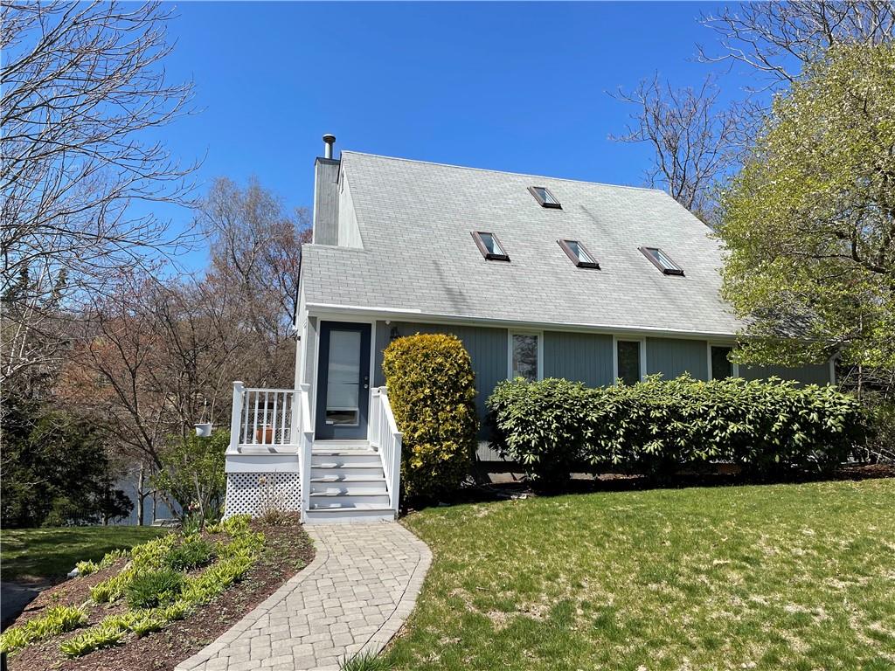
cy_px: 336
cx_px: 448
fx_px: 672
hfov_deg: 67.3
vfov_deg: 53.1
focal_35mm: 26
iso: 32
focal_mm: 4.2
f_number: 1.6
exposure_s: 1/3125
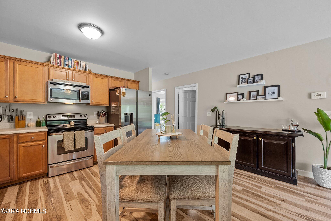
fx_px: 129
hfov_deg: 104.3
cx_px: 166
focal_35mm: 14
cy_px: 110
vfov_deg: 81.2
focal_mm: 14
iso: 640
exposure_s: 1/2.5
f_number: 7.1
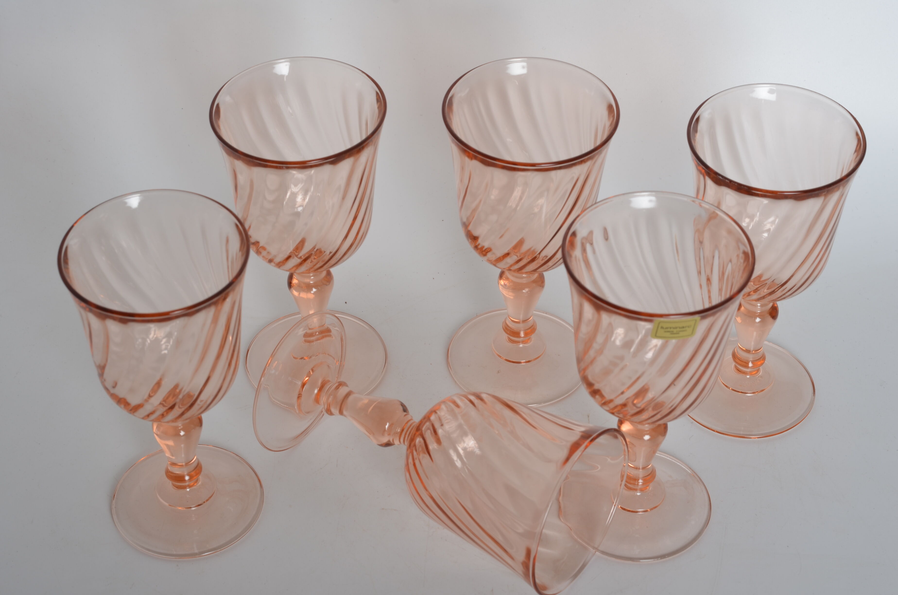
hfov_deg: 27.0
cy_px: 298
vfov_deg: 18.1
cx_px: 449
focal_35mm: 75
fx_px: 1867
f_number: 11
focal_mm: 50
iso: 100
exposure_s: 1/125
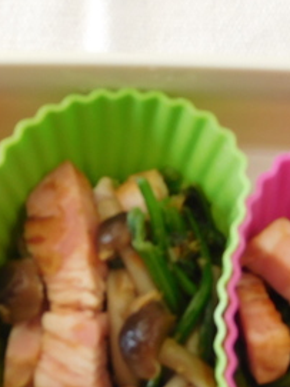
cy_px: 301
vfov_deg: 32.0
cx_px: 127
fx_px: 660
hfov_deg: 24.8
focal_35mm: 59
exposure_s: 1/40
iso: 125
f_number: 3.4
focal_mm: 4.5
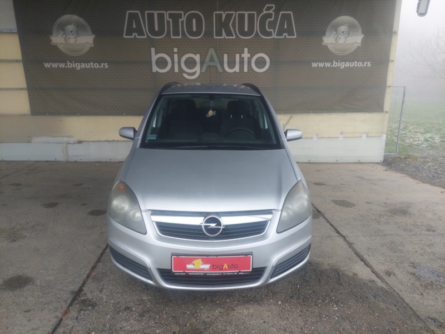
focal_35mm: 25
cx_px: 222
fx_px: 321
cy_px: 167
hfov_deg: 69.4
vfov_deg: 54.9
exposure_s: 1/100
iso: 64
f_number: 1.8
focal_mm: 5.23
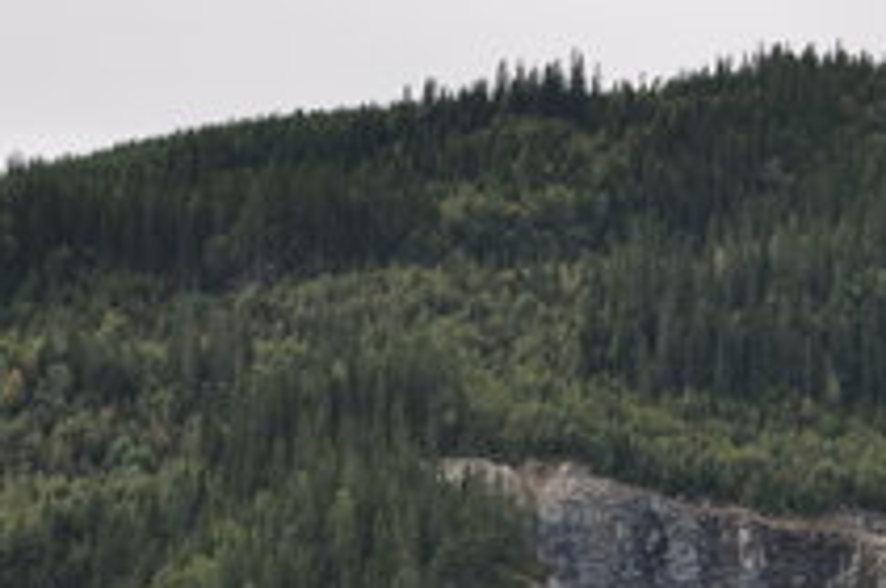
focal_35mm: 211
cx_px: 899
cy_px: 550
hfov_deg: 9.7
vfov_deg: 6.5
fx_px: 5192
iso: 200
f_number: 9
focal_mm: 55
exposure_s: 1/200
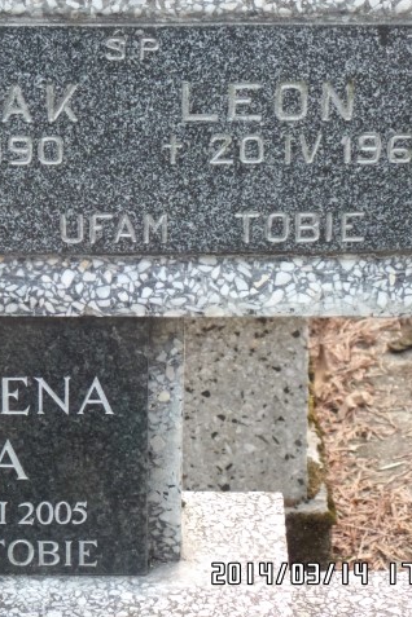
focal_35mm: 159
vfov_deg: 12.9
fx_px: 2729
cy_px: 308
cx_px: 108
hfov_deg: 8.6
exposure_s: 1/60
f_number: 4
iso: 640
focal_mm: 20.3
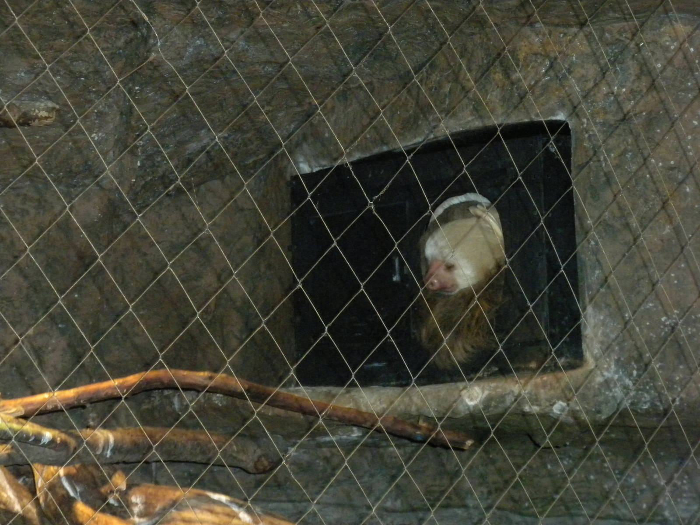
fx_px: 2406
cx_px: 350
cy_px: 262
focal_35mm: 119
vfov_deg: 12.5
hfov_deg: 16.6
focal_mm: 21
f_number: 5.1
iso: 800
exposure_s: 1/30
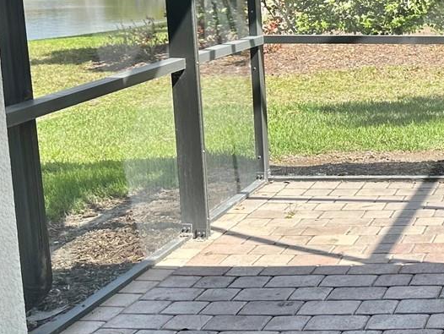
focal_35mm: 73
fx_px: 937
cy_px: 80
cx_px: 578
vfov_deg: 20.0
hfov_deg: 23.5
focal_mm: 6.86
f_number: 1.78
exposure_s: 1/1321
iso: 80
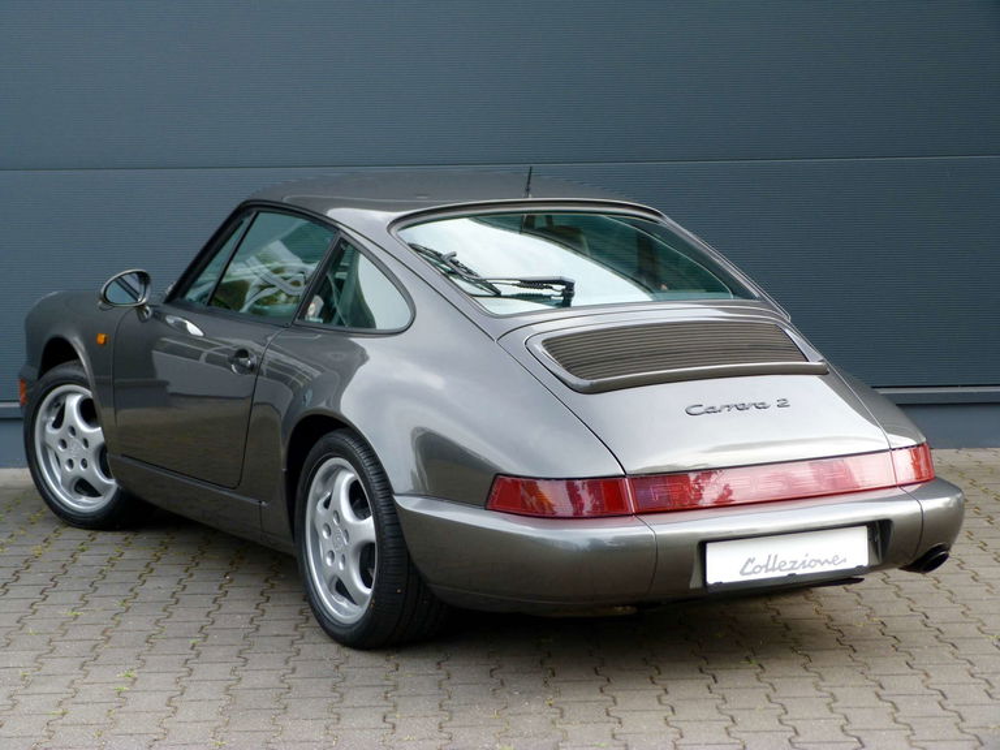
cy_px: 375
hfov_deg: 24.4
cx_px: 500
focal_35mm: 80
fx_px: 2311
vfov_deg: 18.4
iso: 80
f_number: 4
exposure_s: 1/125
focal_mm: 14.5
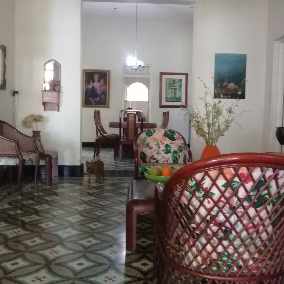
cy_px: 142
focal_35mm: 37
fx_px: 343
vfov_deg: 44.9
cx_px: 149
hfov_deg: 44.9
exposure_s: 1/15
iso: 400
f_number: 2.2
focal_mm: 3.3
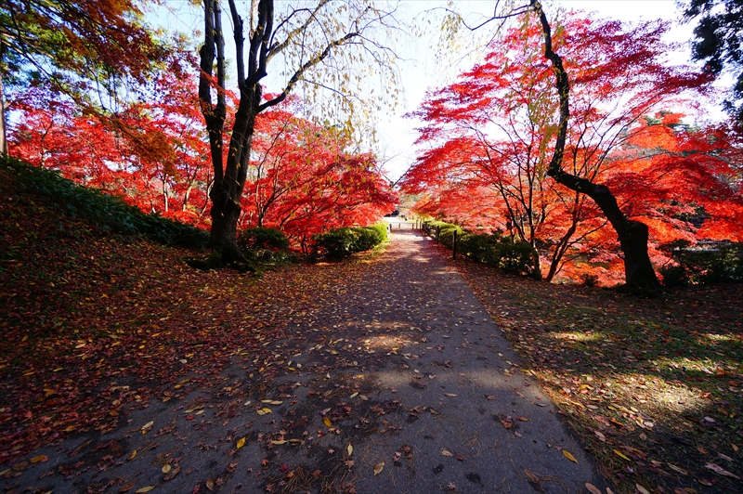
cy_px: 247
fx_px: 309
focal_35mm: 15
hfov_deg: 100.4
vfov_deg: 77.2
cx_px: 372
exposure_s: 1/80
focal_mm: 10
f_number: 5.6
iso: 100
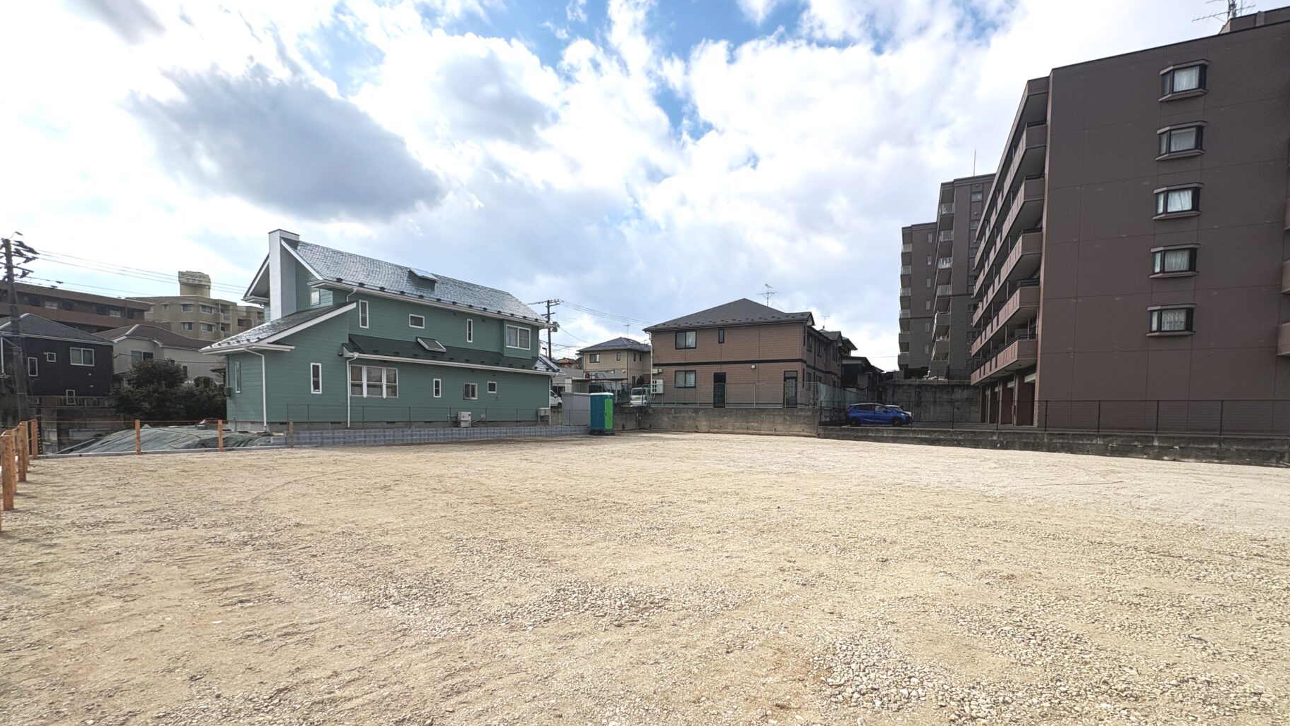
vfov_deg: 66.4
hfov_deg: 99.3
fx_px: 547
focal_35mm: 16
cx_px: 672
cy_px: 437
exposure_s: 1/1600
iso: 50
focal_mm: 2.22
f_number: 2.2
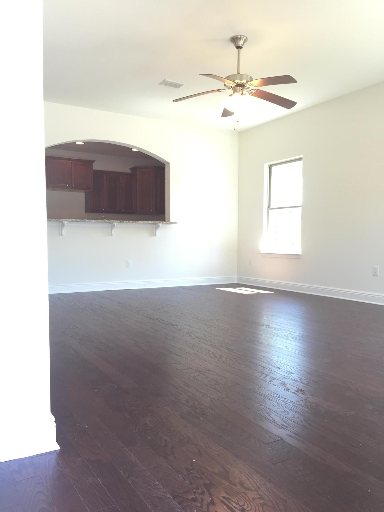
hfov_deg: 48.2
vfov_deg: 61.7
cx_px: 192
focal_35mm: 29
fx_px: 429
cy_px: 256
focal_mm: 4.15
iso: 32
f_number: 2.2
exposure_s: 1/30
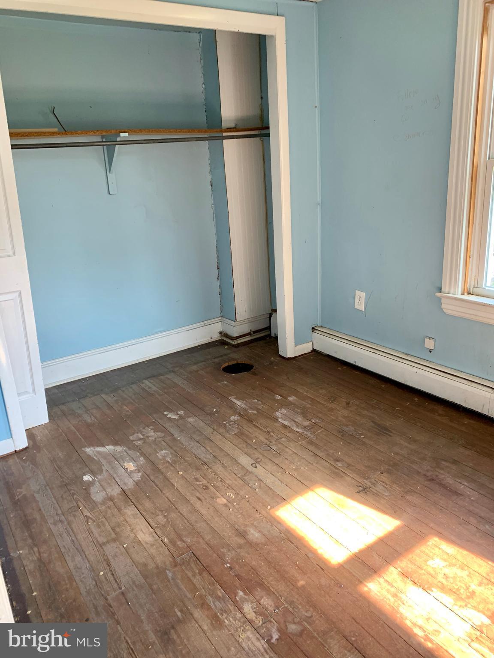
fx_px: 495
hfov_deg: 53.1
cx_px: 247
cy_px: 329
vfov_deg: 67.3
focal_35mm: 26
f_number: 1.8
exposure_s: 1/80
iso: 100
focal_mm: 4.25
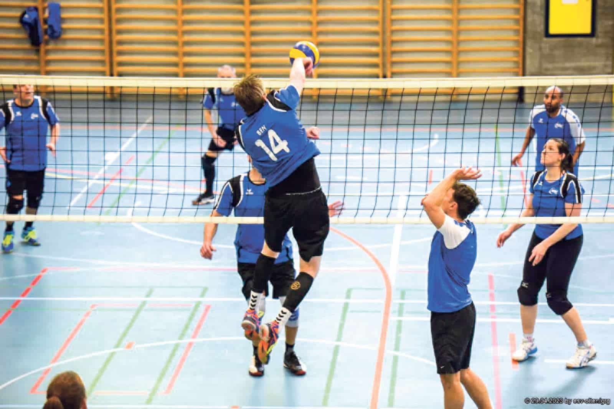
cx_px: 307
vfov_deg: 11.2
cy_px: 204
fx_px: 2080
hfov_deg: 16.8
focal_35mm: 122
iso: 2500
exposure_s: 1/400
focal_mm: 122
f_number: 2.8
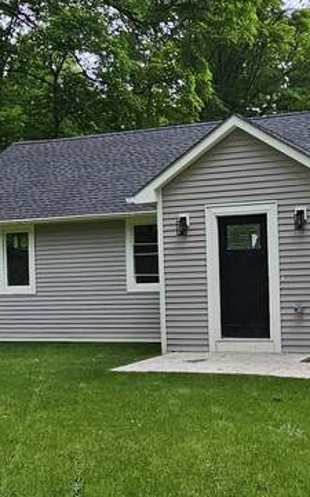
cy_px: 279
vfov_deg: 41.0
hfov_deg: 25.5
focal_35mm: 49
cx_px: 280
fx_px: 662
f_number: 2.2
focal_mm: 2.2
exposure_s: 1/861
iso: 50
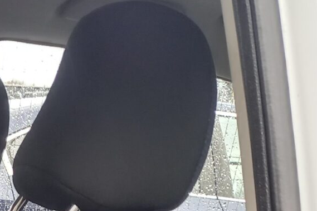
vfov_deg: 10.1
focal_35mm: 117
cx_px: -234
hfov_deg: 15.3
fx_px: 1030
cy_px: 515
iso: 100
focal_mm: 4.6
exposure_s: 1/60
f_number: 2
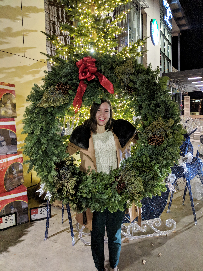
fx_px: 211
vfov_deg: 65.3
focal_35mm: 27
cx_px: 102
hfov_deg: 51.4
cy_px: 136
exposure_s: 1/40.1
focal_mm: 4.44
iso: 400
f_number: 1.8
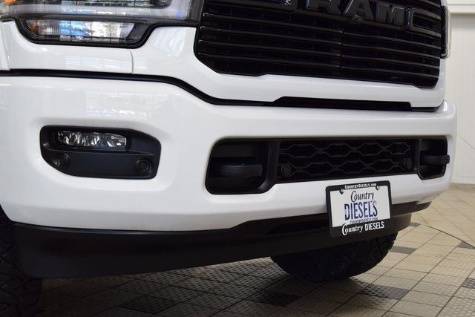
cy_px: 158
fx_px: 673
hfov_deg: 38.9
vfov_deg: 26.5
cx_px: 238
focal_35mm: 51
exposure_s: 1/20
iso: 400
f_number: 6.3
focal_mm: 34
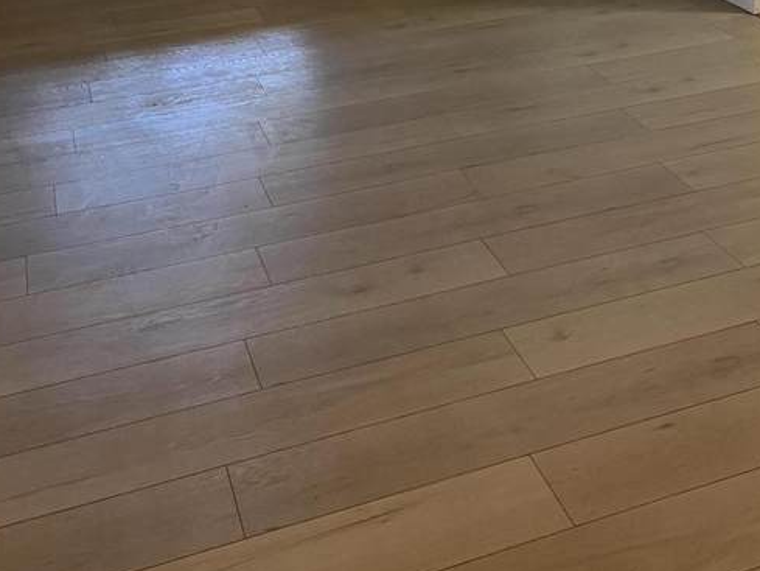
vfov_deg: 26.6
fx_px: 1120
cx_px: 441
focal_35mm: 51
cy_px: -31
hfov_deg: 37.4
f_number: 1.6
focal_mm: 5.1
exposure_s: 1/60
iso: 100
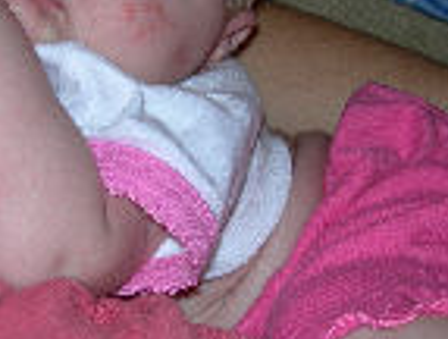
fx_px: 1375
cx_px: 172
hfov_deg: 18.5
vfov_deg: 14.0
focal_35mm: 106
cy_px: 141
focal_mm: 7.8
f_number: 2.8
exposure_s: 1/60.1
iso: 50
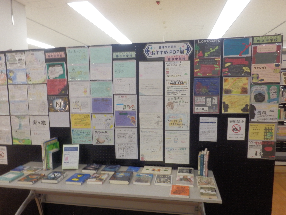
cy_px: 118
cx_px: 135
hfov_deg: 55.3
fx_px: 273
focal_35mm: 33
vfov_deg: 42.9
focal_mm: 5.3
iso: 500
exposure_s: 1/30
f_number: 3.5
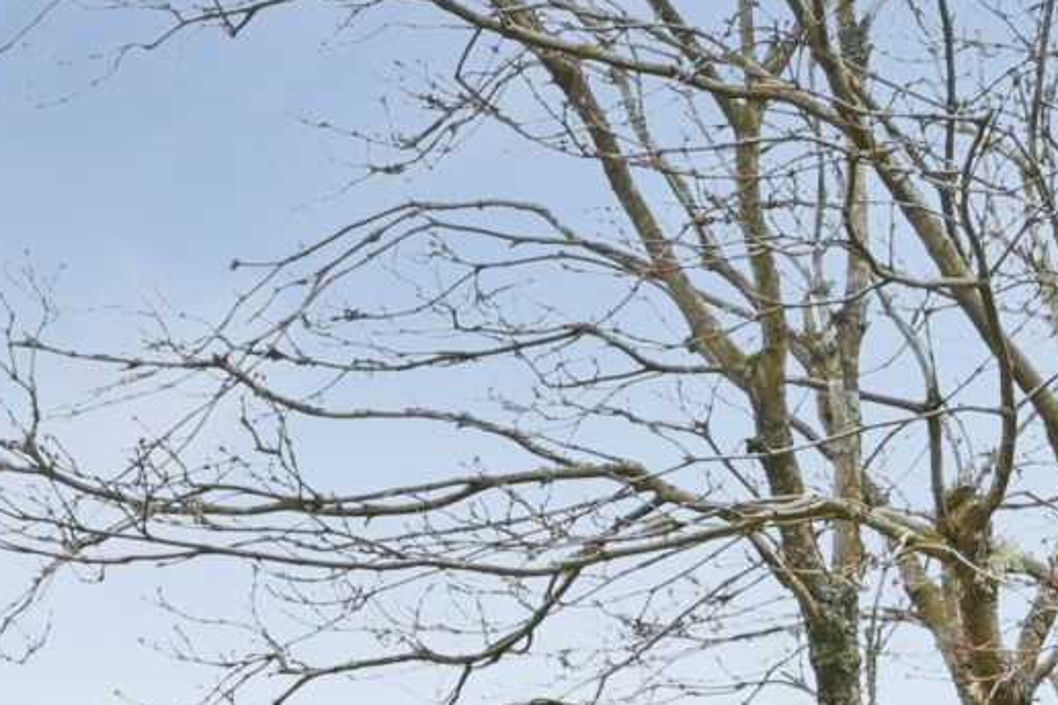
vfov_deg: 10.5
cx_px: 137
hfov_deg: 16.3
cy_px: 1215
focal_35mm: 124
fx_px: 3644
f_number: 10
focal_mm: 25
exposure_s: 1/80
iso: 125
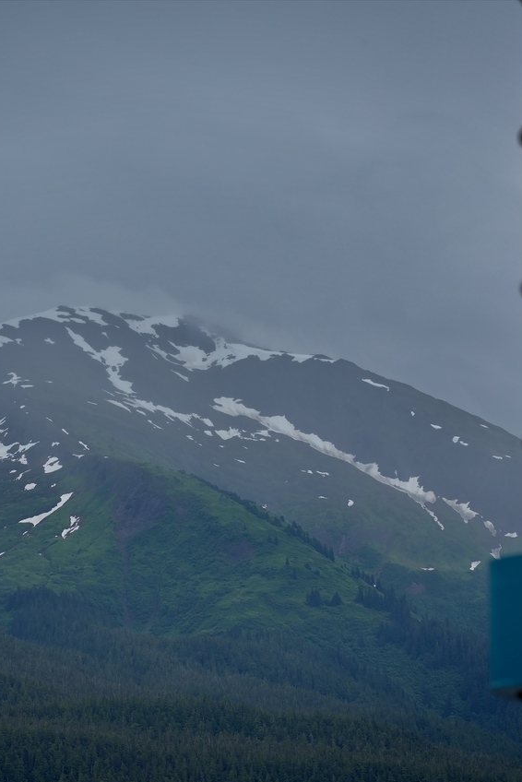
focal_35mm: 169
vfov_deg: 12.2
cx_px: 195
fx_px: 3672
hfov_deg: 8.1
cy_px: 393
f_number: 9
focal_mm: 112
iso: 100
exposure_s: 1/320
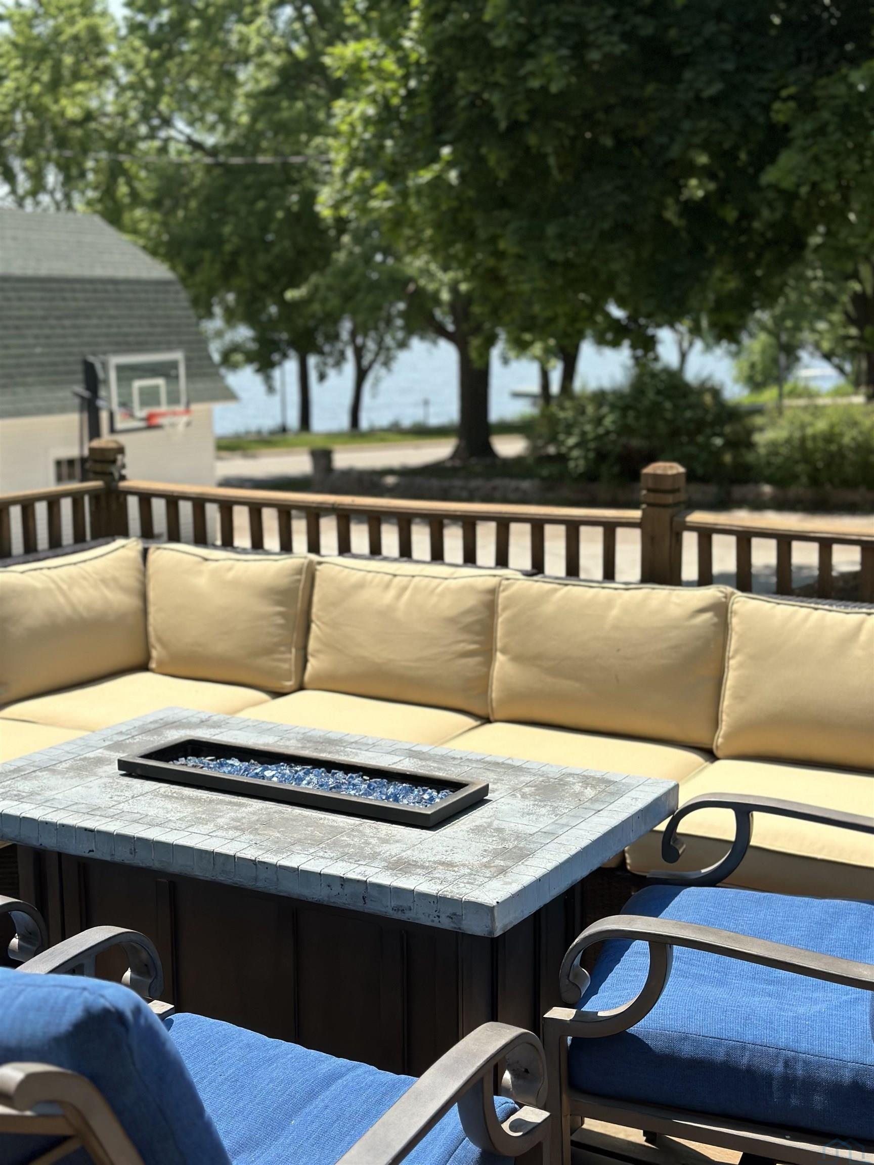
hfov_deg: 30.3
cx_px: 437
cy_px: 582
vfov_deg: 39.7
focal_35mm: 48
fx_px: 1616
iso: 100
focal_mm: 6.86
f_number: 1.78
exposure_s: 1/6623
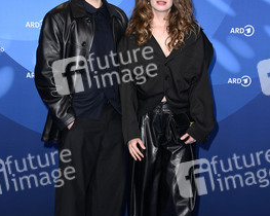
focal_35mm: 80
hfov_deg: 23.9
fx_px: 639
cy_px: 122
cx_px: 134
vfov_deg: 19.1
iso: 1000
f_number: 5.6
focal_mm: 56
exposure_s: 1/250
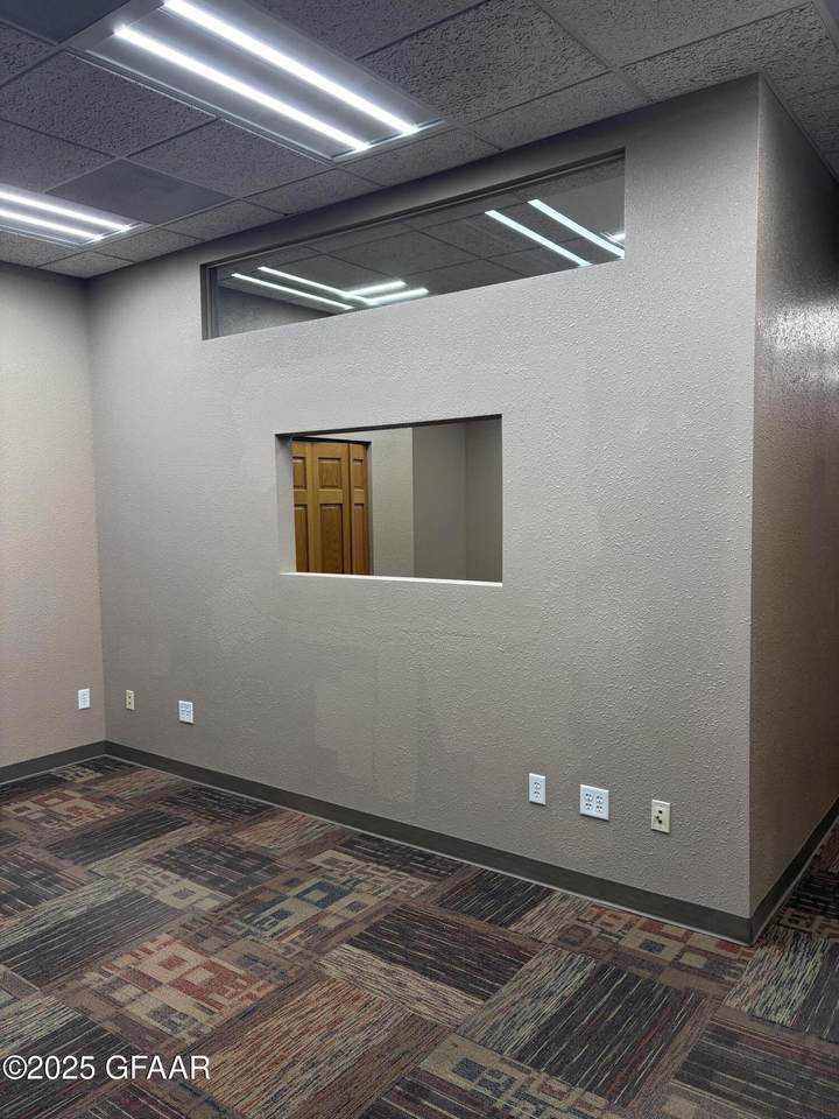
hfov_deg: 53.1
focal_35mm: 26
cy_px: 560
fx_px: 840
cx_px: 420
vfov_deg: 67.3
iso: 125
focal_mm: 5.96
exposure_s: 1/133
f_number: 1.6
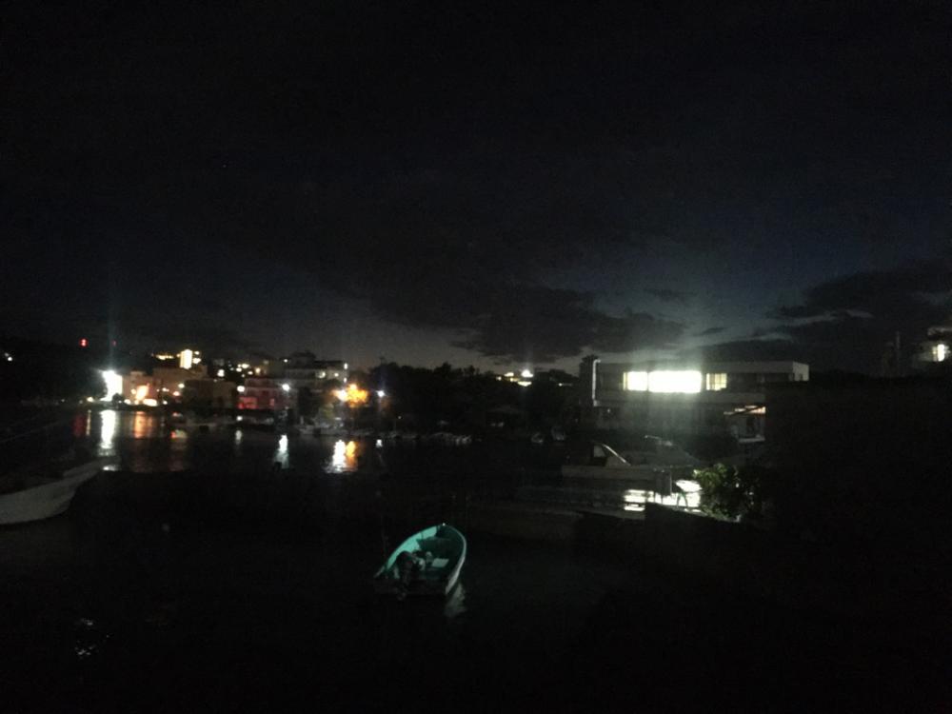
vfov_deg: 48.2
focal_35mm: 29
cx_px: 476
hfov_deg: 61.7
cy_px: 357
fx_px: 798
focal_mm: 4.15
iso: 2000
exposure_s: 1/4
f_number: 2.2
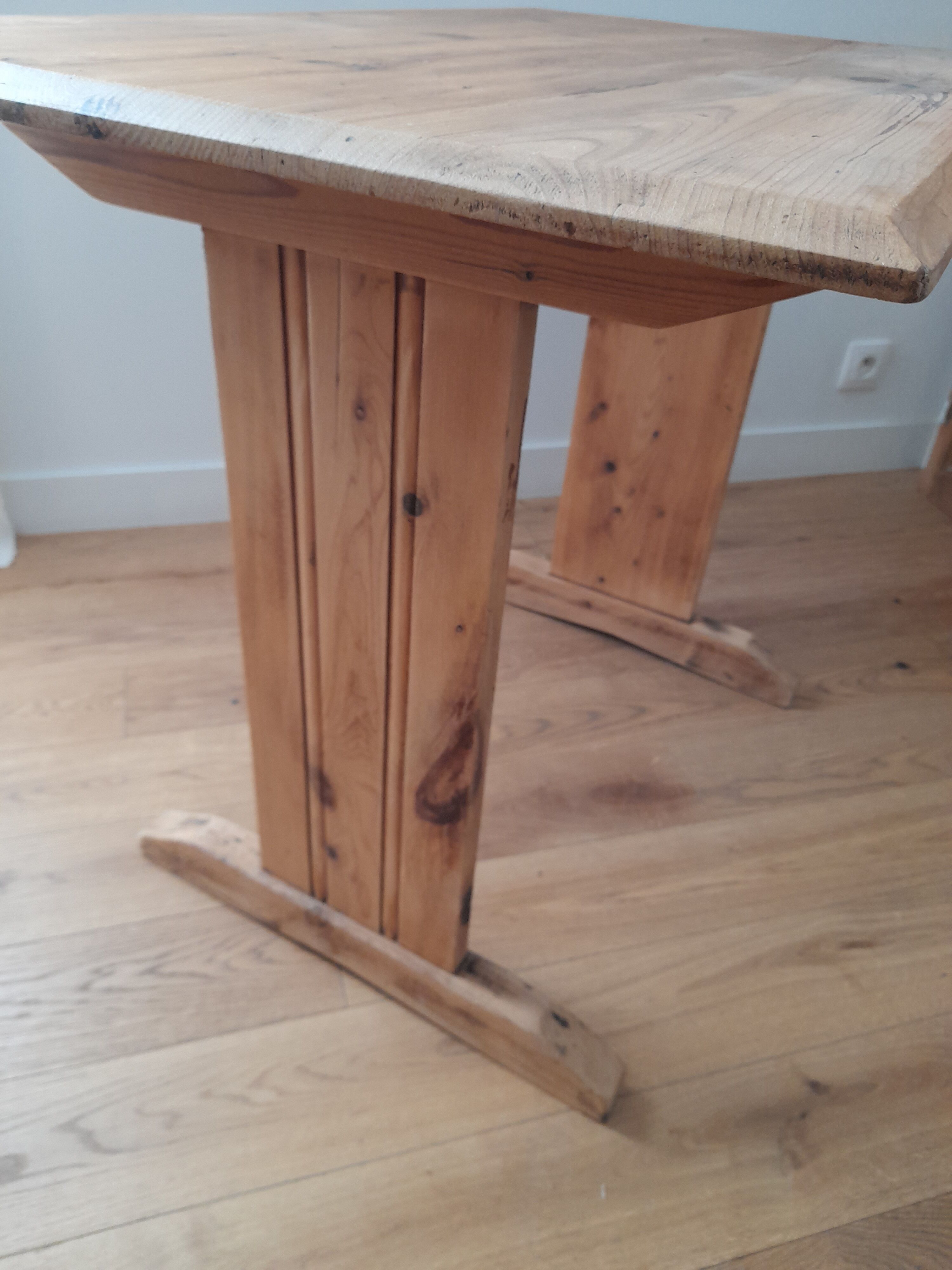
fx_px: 917
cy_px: 635
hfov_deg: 54.9
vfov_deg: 69.4
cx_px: 476
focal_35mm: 25
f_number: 2
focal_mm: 4.6
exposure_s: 1/50
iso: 200
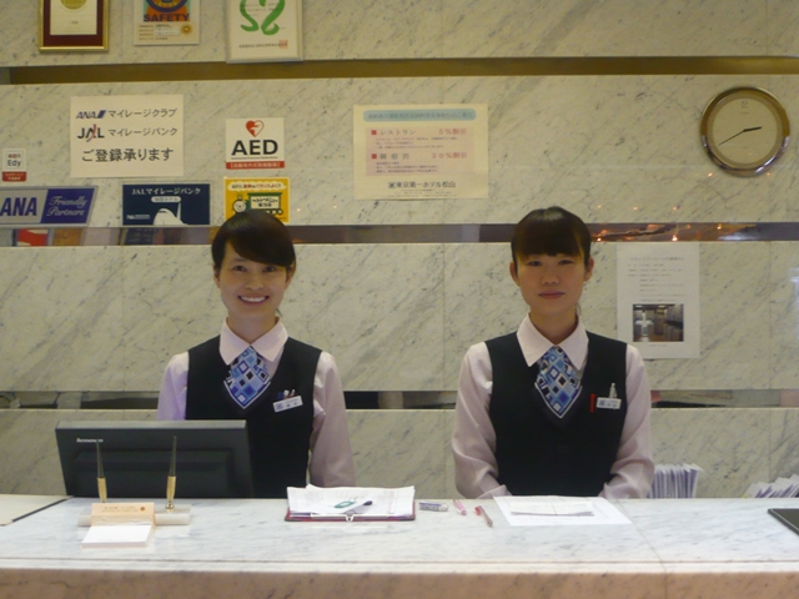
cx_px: 400
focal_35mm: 54
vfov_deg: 27.0
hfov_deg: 35.5
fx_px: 1246
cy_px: 300
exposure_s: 1/13
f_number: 3.5
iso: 200
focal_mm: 7.4
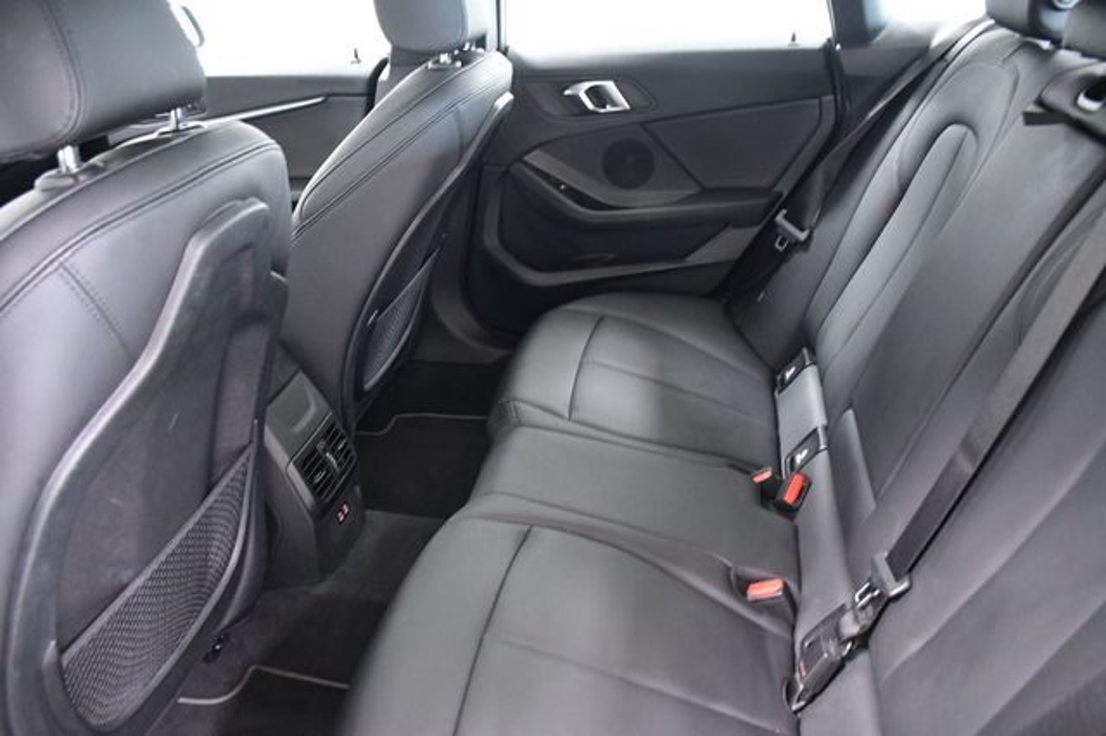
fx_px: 829
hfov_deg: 67.4
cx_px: 553
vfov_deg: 47.9
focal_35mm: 27
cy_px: 368
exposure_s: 1/50
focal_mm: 18
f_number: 3.5
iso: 2500
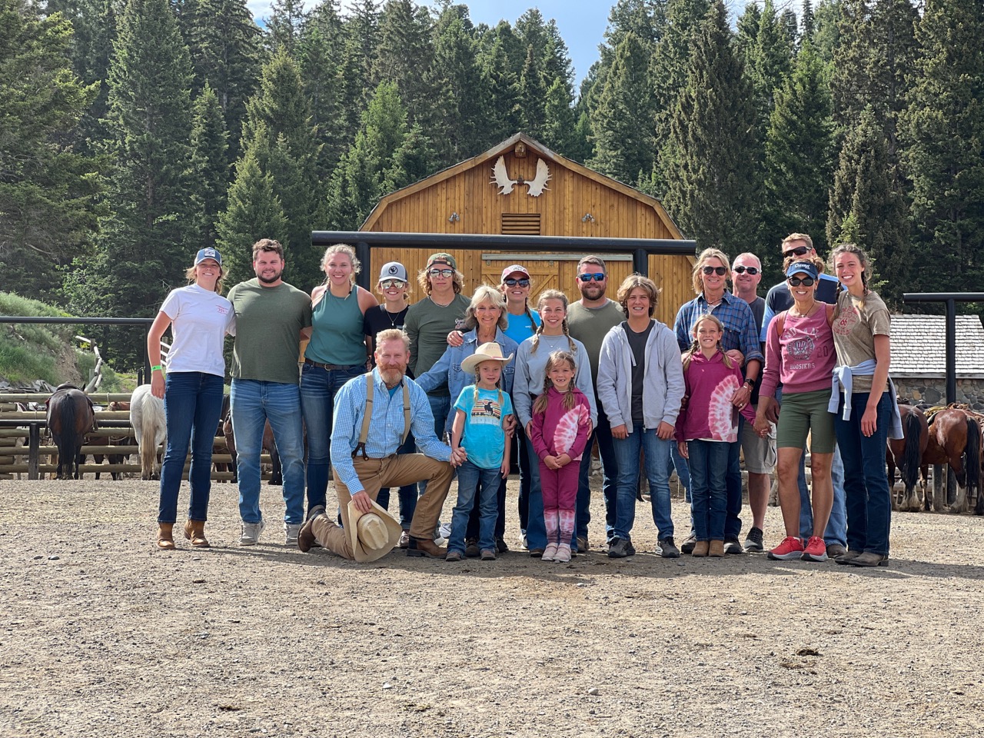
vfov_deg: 19.1
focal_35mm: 77
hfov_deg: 25.3
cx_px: 492
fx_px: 2189
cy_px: 369
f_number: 2.8
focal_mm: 9
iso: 25
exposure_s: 1/233
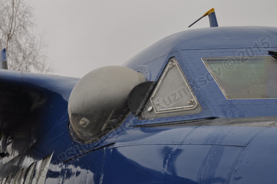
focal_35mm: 75
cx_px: 138
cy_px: 92
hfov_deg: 27.0
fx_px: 576
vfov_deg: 18.1
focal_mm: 50
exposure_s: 1/160
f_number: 5.6
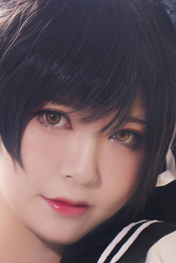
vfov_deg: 3.7
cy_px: 658
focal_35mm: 543
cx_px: 250
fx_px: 3978
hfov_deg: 2.5
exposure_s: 1/60
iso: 125
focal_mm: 85
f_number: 2.8
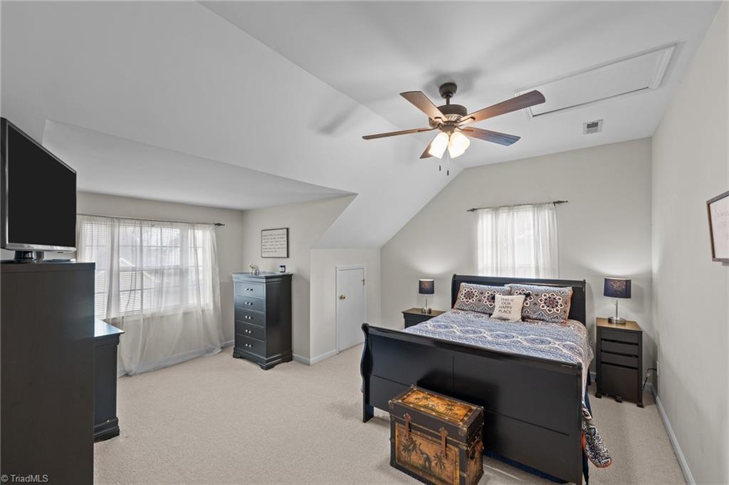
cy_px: 242
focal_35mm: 14
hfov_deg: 104.3
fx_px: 283
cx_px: 364
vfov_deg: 81.1
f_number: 8
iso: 200
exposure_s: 1/1.67
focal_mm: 14
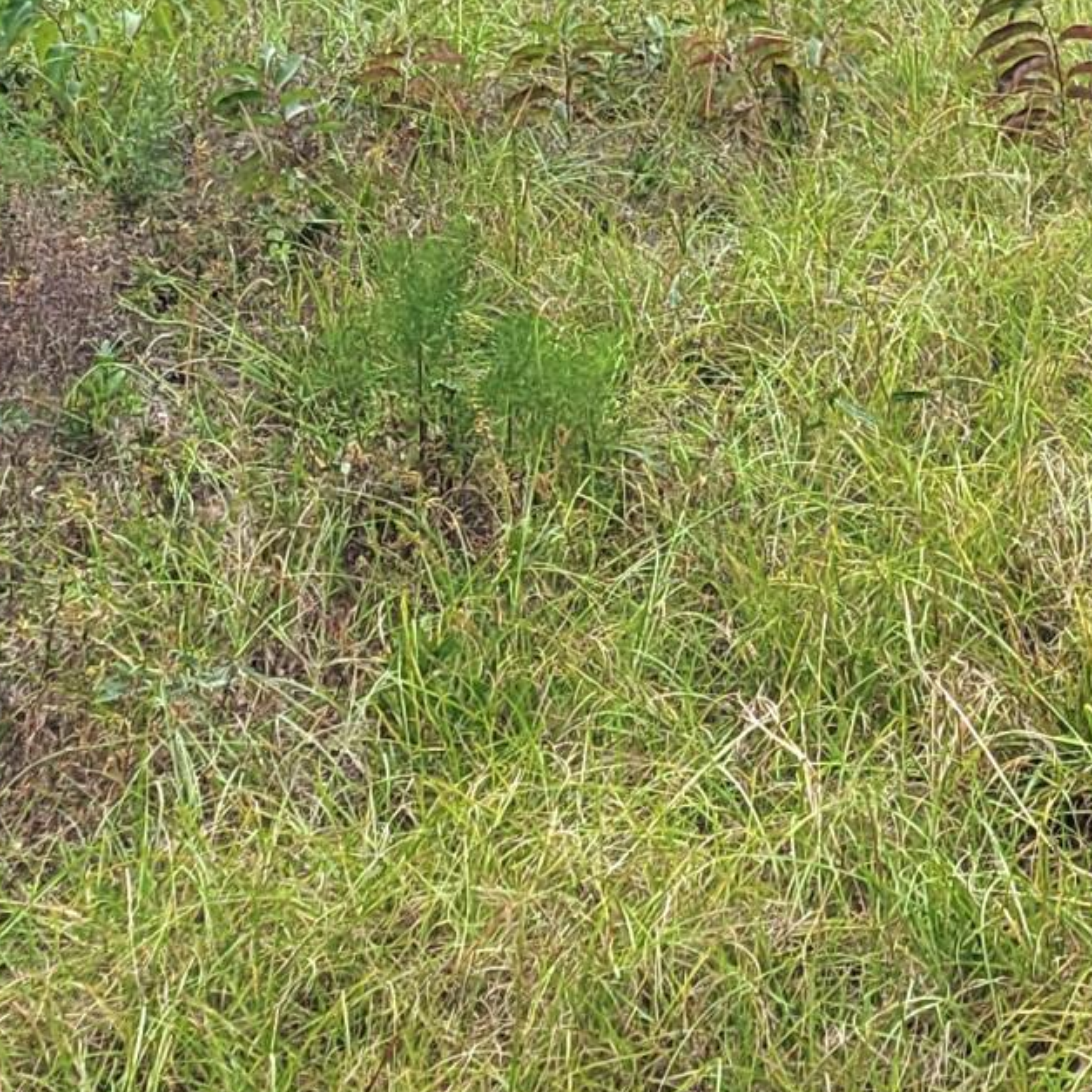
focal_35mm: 110
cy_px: -606
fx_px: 3926
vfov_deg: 14.6
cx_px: 1332
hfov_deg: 15.2
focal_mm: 5.4
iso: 40
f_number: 1.8
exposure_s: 1/2000
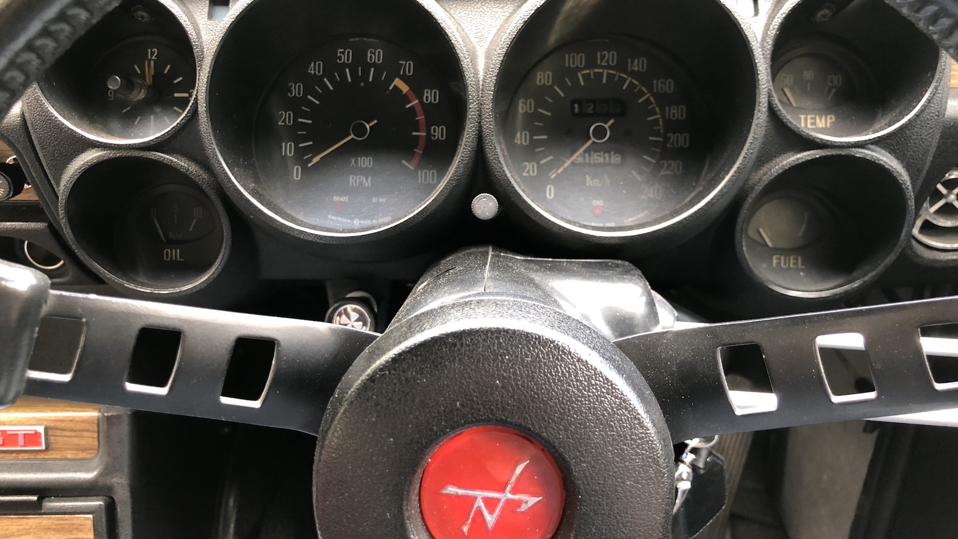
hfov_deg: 62.6
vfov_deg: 37.7
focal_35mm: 31
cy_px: 226
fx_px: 788
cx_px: 472
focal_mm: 4
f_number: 1.8
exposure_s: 1/15
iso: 50
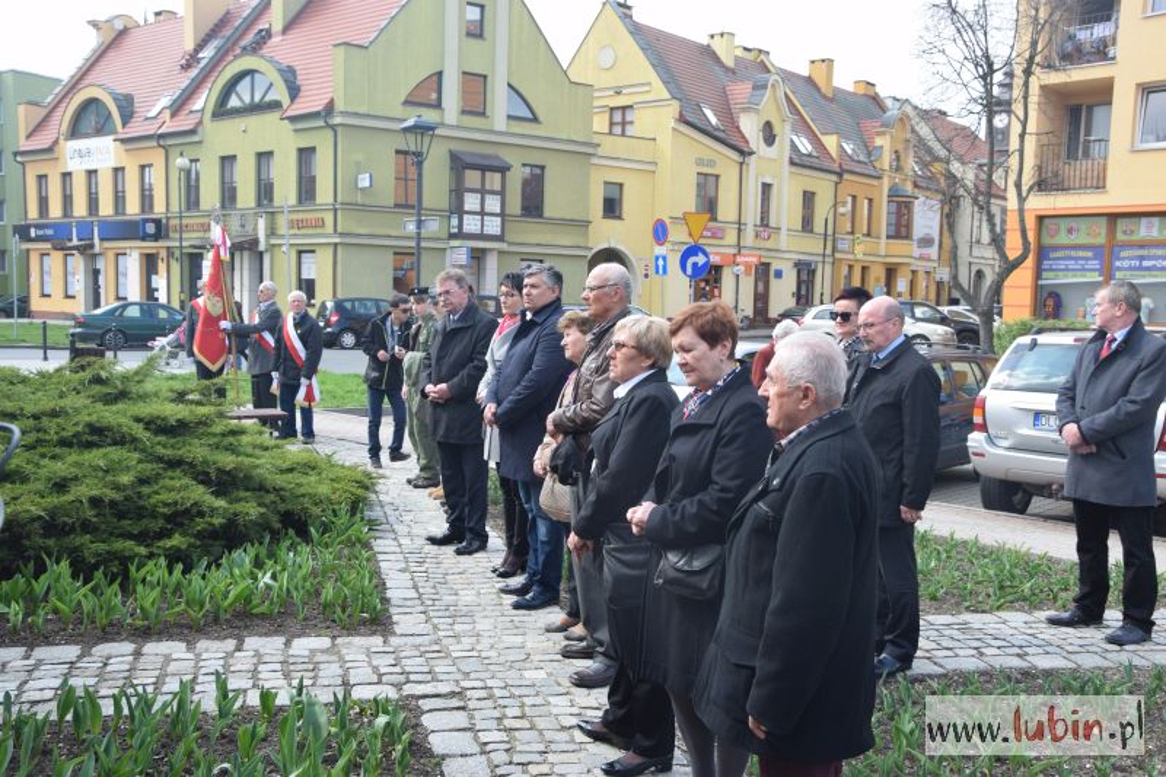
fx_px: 1166
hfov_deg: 53.1
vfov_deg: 36.9
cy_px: 388
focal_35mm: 36
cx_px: 583
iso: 400
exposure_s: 1/250
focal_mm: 24
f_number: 8
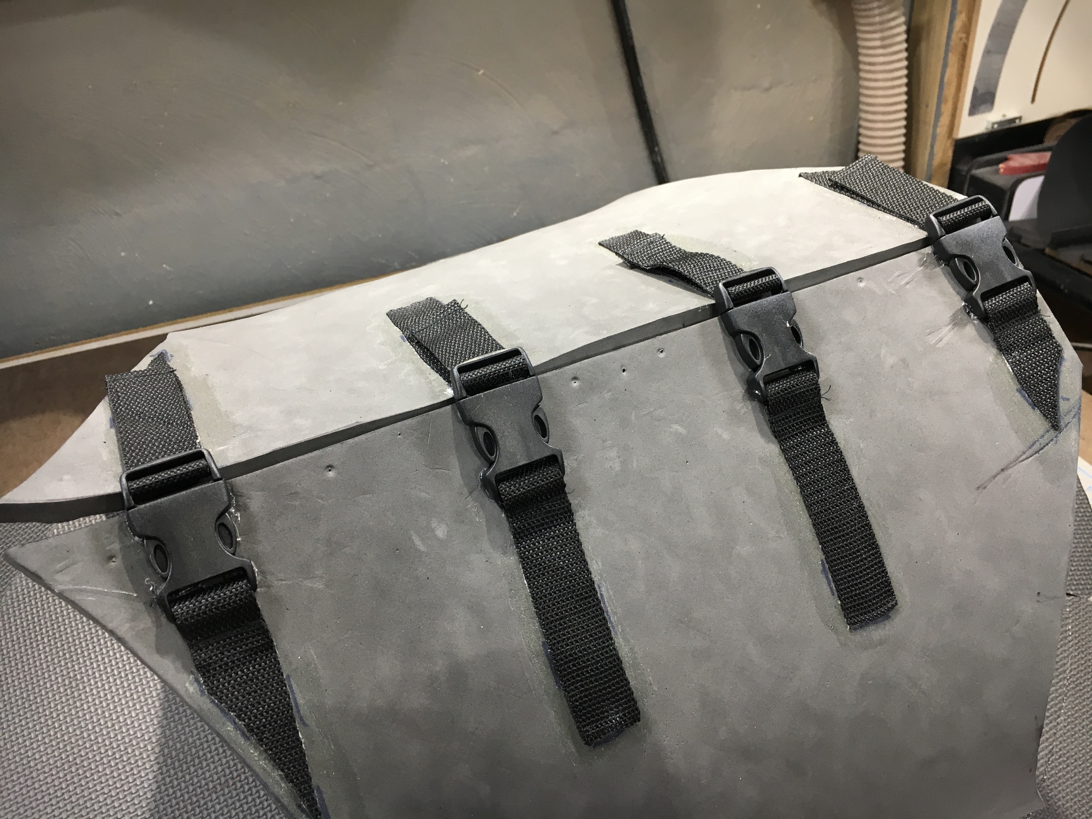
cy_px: 410
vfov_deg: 48.2
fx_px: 915
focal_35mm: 29
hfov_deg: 61.7
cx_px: 546
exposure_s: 1/30
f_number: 2.2
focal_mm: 4.15
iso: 64
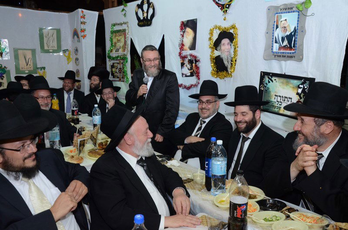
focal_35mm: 32
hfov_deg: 59.6
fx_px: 304
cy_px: 115
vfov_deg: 41.5
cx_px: 174
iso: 1250
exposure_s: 1/60
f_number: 5.6
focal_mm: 21
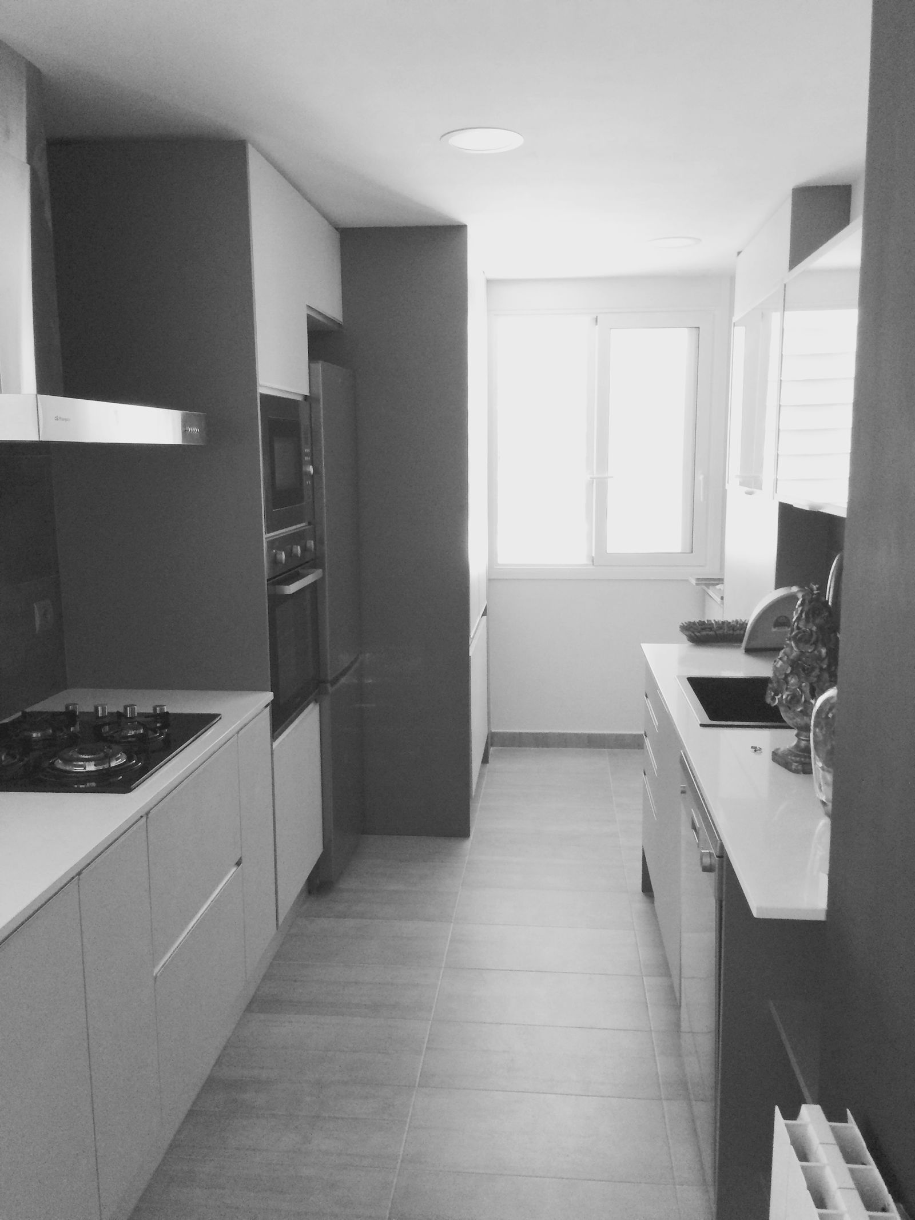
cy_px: 610
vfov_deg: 61.7
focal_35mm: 29
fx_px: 1022
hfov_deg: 48.2
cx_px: 458
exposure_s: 1/33
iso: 64
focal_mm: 4.15
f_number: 2.2
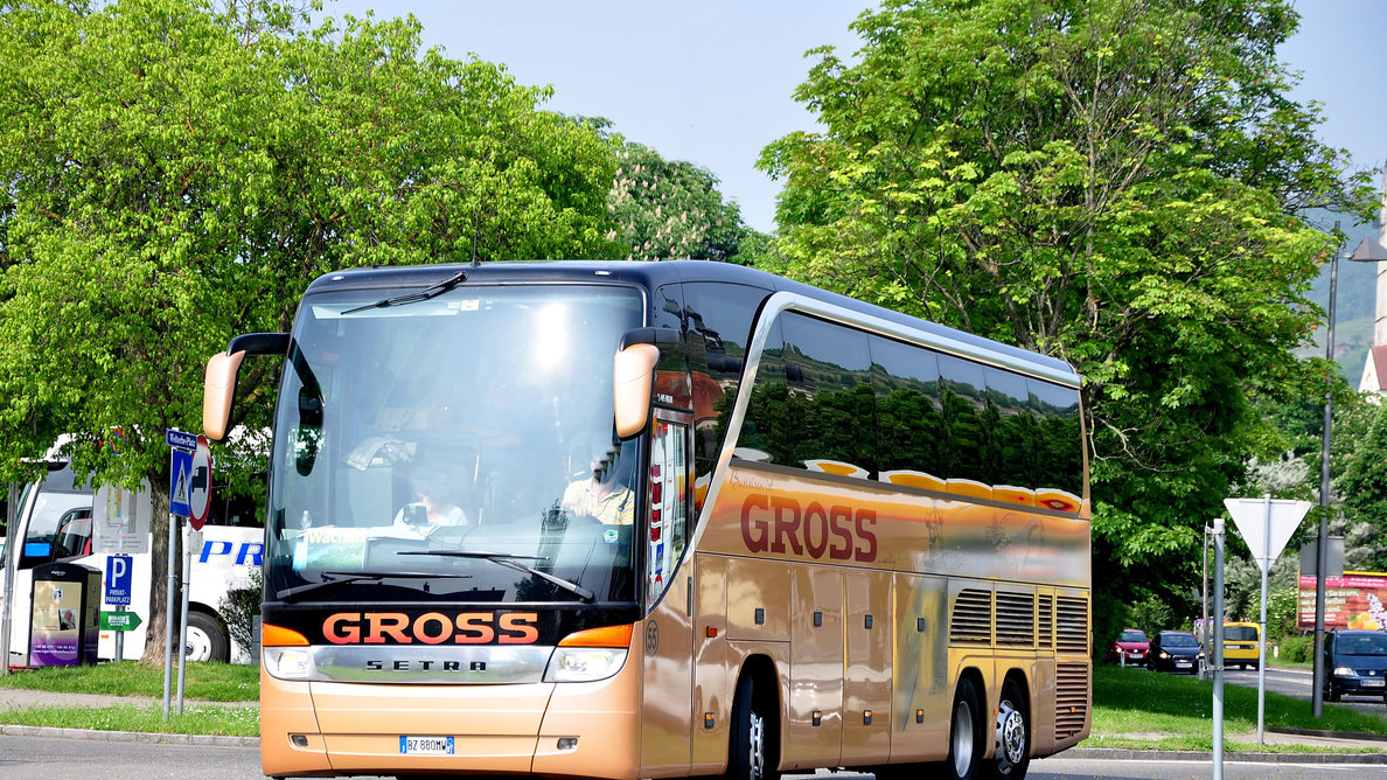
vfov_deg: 10.9
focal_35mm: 111
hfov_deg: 19.3
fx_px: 4082
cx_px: 692
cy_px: 463
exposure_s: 1/400
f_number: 5.3
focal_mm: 70
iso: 200
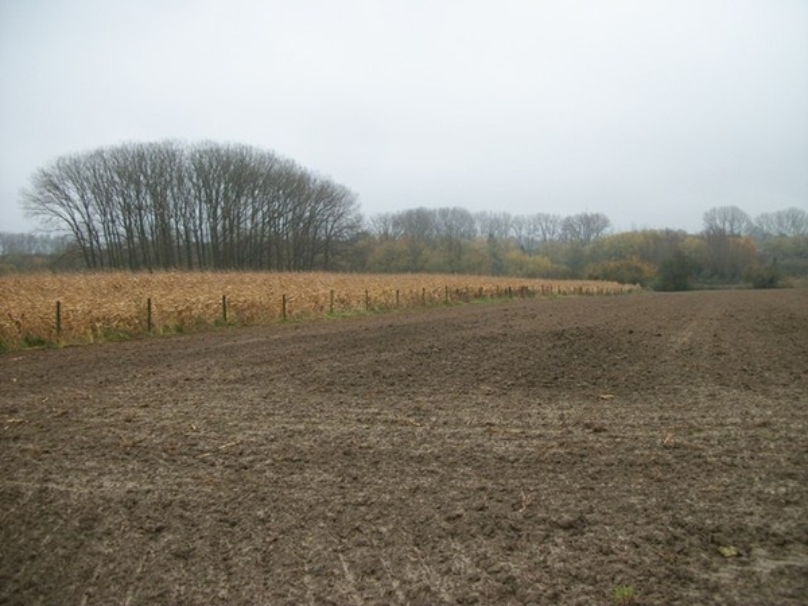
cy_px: 303
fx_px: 747
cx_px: 404
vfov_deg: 44.2
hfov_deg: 56.8
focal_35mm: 32
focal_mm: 5.7
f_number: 2.9
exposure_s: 1/160
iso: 80
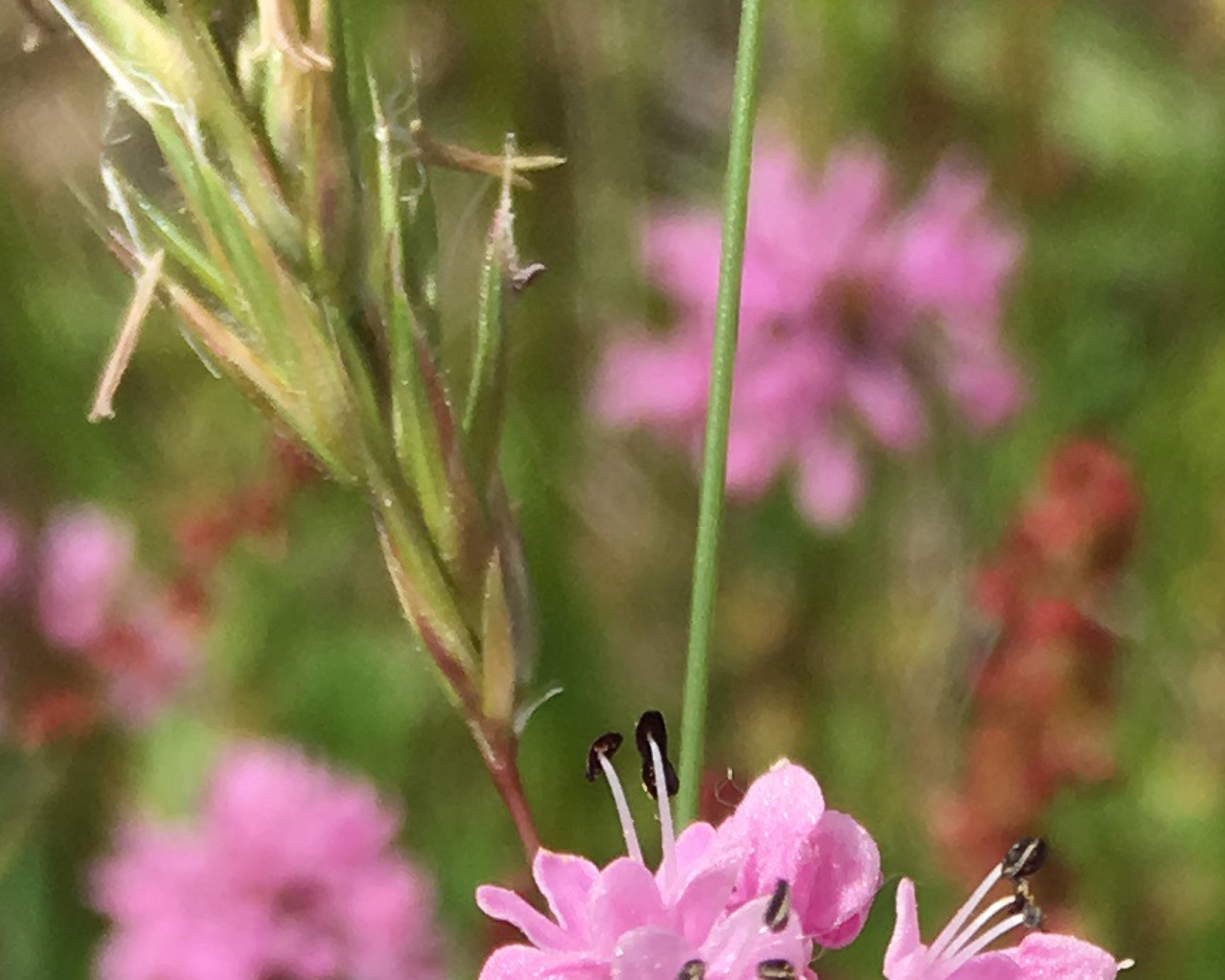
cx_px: 963
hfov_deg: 14.5
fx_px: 4786
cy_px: 1742
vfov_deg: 11.0
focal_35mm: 132
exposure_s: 1/1026
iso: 25
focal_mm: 4.15
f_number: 2.2
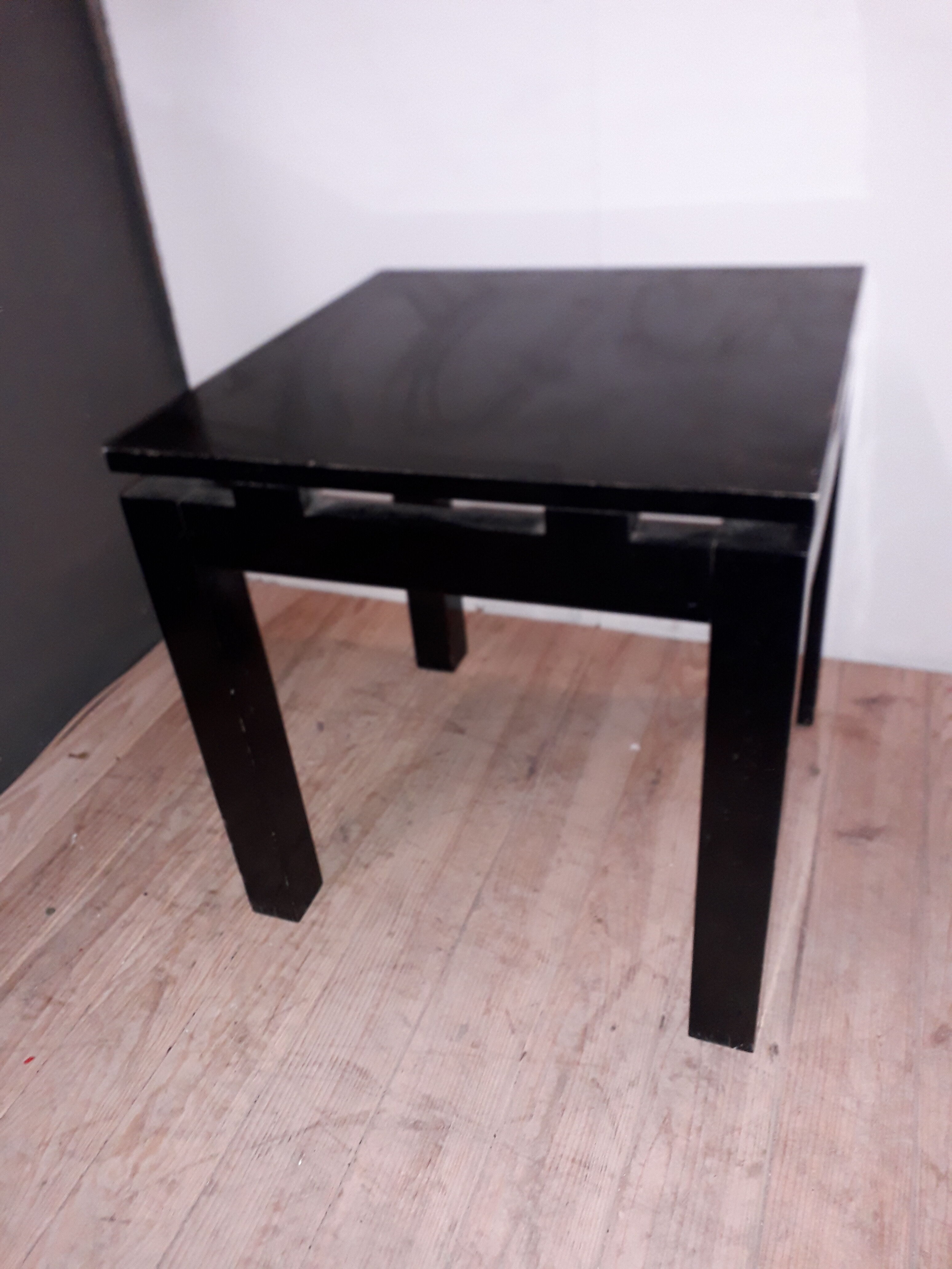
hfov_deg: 51.4
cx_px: 476
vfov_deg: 65.3
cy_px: 634
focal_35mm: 27
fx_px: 990
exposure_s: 1/33
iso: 160
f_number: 1.9
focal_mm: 3.6
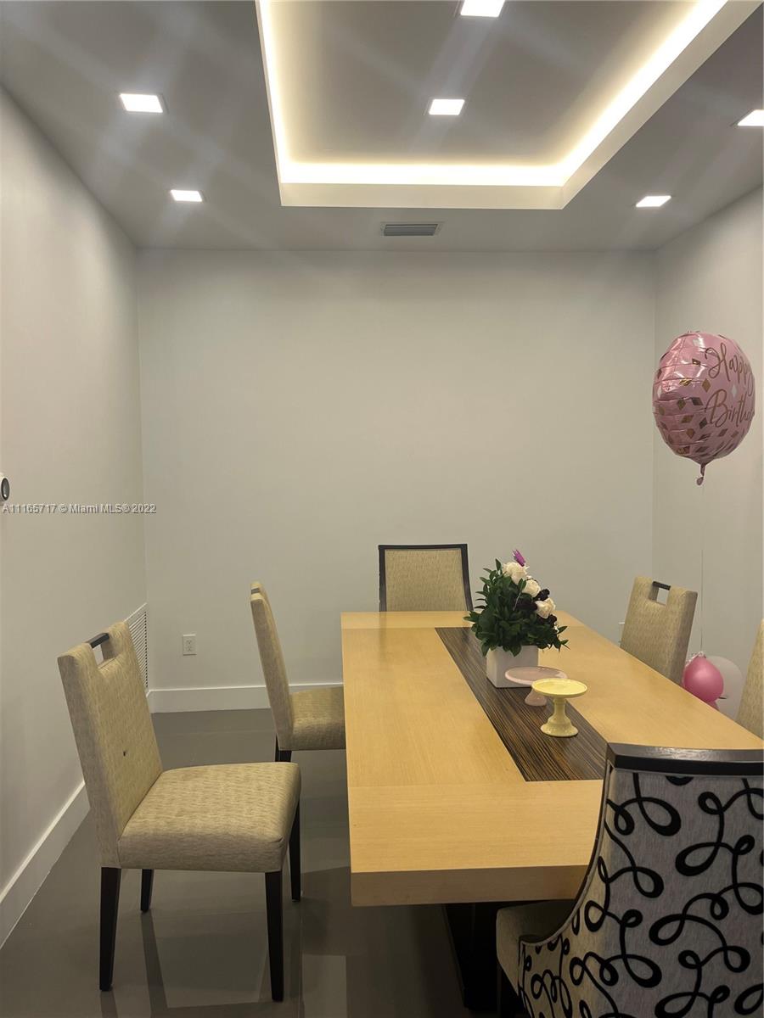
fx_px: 765
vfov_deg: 67.3
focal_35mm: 26
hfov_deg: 53.1
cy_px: 509
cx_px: 382
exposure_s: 1/60
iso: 64
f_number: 1.6
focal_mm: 5.1
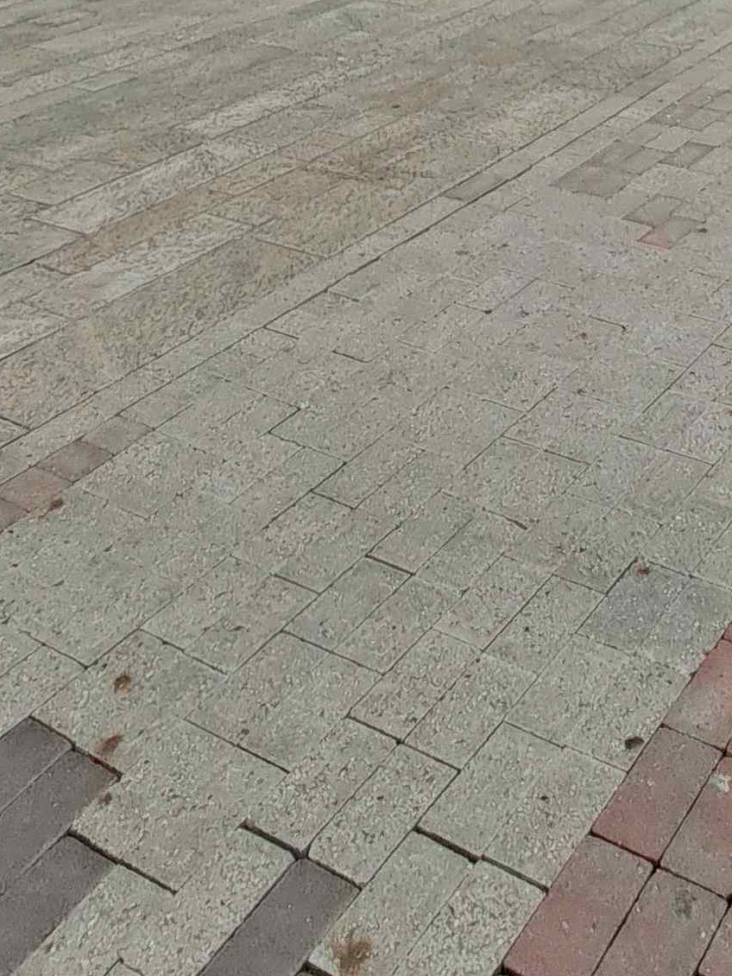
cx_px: 569
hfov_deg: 30.9
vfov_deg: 27.3
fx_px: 1296
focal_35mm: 46
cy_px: -515
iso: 50
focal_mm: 1.74
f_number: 2.2
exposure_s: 1/257
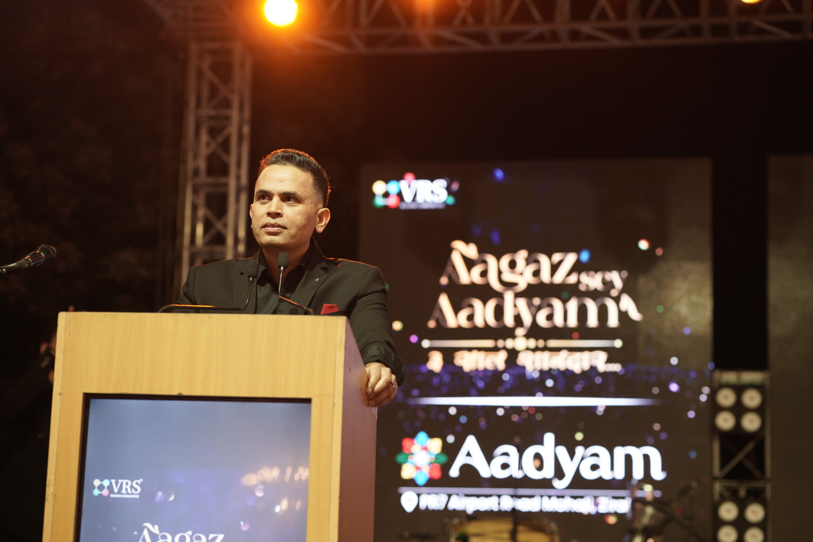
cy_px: 271
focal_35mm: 85
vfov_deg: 16.1
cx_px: 406
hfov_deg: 23.9
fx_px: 1920
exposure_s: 1/80
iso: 640
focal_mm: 85
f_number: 2.8
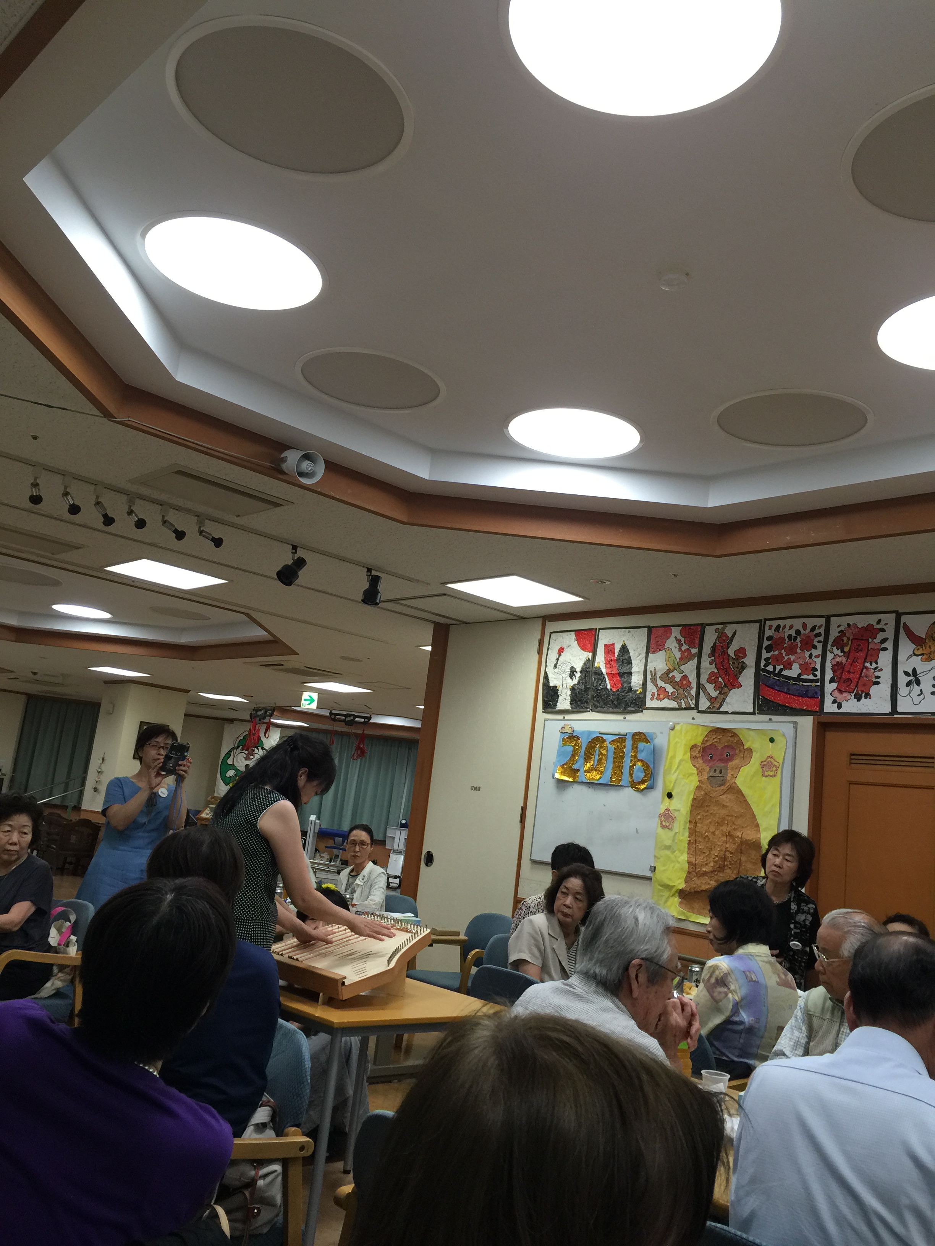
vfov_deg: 61.7
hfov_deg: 48.2
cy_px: 623
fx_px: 1044
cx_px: 468
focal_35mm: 29
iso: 50
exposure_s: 1/33
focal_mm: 4.15
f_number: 2.2
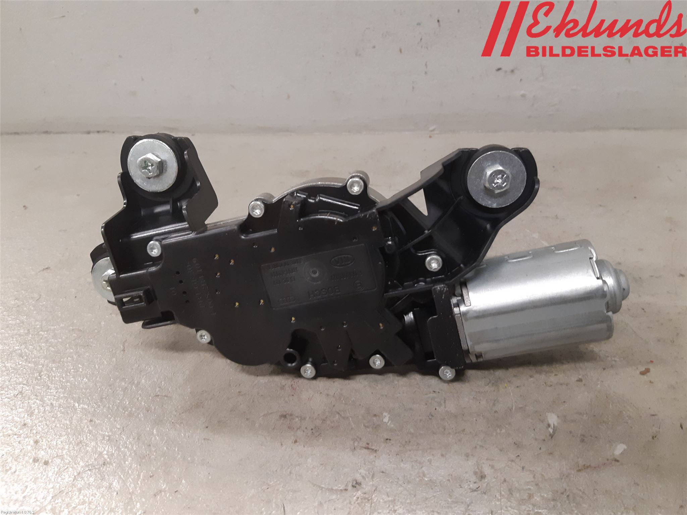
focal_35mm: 26
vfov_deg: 53.1
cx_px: 344
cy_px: 258
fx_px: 516
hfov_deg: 67.3
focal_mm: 3.93
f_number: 1.7
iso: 200
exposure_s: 1/50
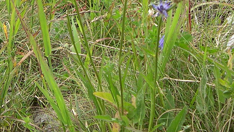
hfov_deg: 26.5
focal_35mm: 80
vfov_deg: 15.1
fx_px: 496
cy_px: 53
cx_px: 110
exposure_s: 1/152
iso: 100
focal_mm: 8
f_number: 2.8
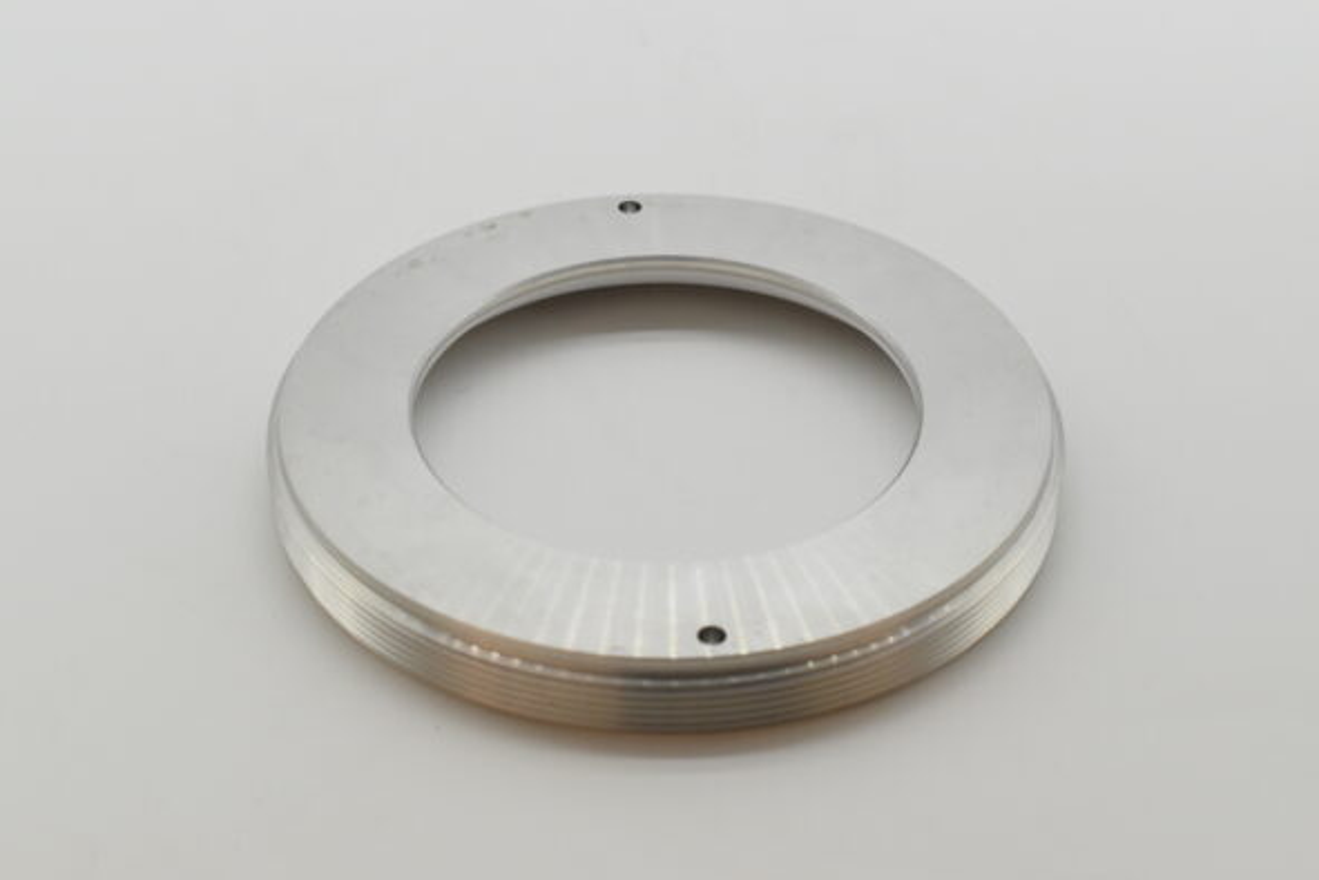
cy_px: 440
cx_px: 652
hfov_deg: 31.4
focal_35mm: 64
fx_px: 2345
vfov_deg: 21.2
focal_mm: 42
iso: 1600
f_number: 8
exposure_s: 1/2000
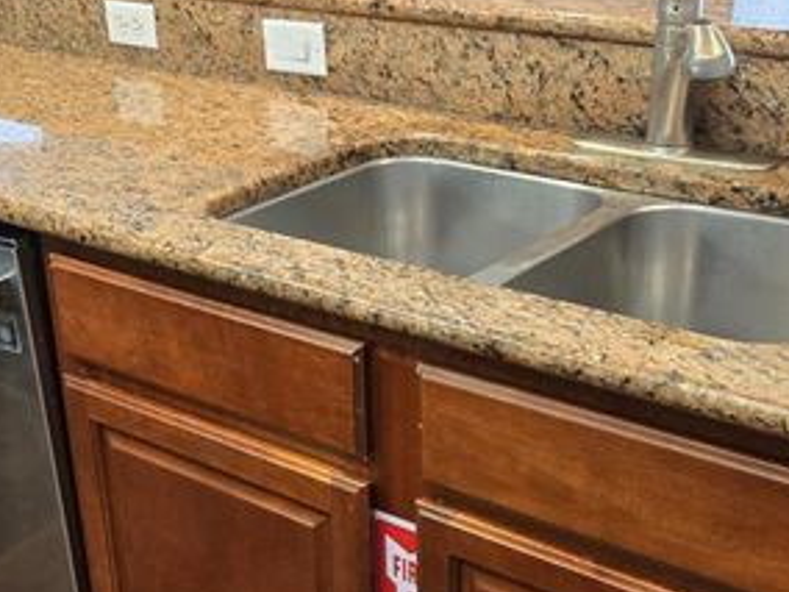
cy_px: 431
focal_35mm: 57
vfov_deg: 25.4
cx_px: 379
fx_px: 1299
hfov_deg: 33.8
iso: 500
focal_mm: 5.4
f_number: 1.8
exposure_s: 1/120
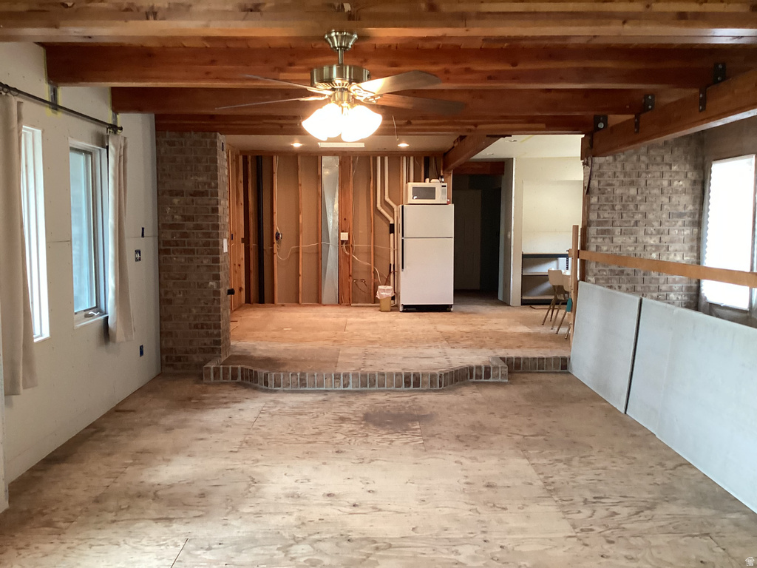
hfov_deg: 58.4
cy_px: 284
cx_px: 378
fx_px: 678
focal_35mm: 31
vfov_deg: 45.4
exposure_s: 1/60
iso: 320
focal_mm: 3.3
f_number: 2.4
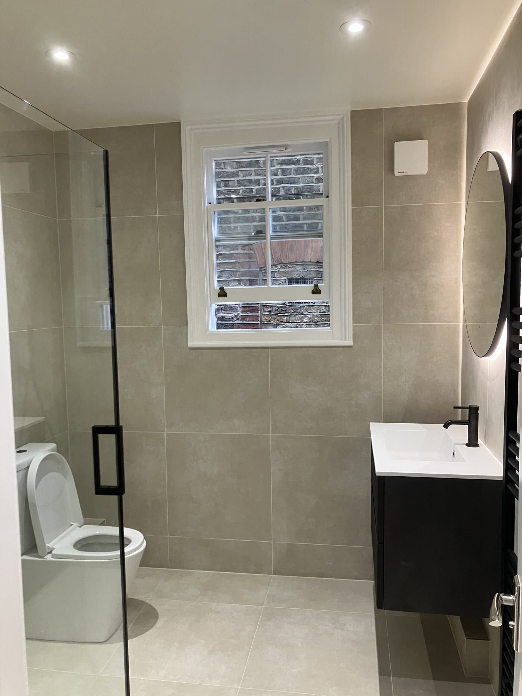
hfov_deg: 49.7
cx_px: 261
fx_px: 563
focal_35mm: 28
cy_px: 348
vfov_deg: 63.4
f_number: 1.8
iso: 160
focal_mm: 3.99
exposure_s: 1/50
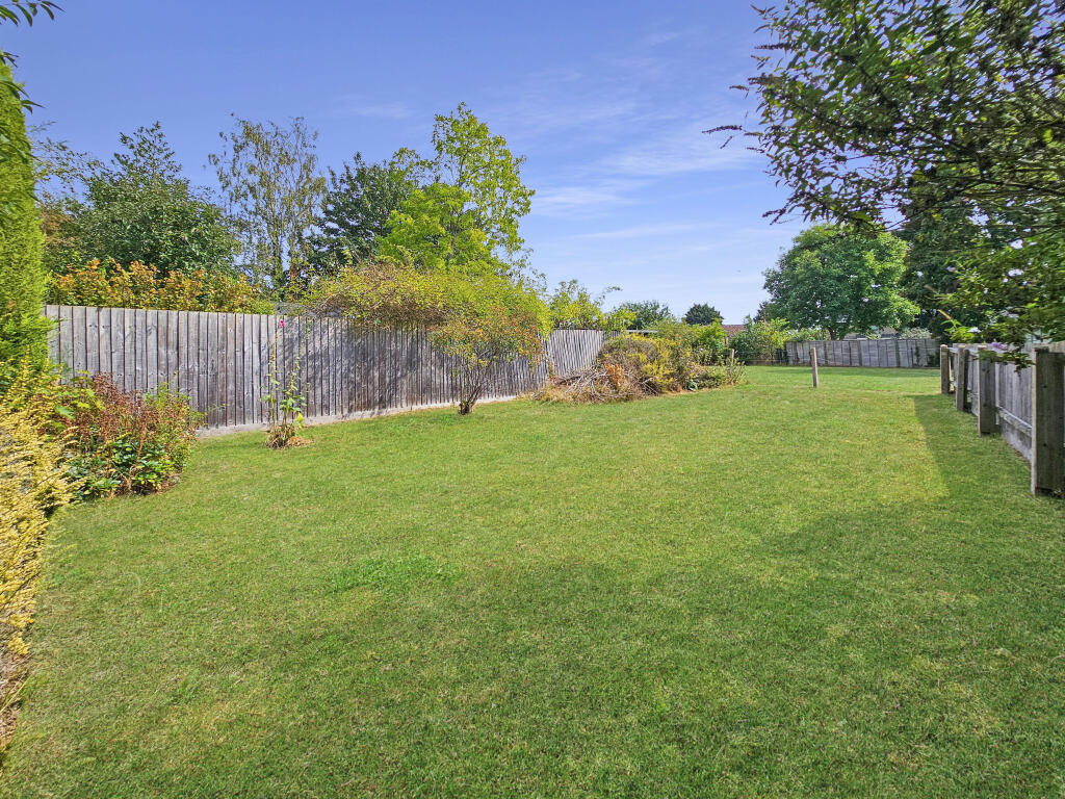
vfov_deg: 89.9
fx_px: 400
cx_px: 532
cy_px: 400
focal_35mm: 13
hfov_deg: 106.2
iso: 50
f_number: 2.2
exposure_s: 1/2517
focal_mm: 2.2
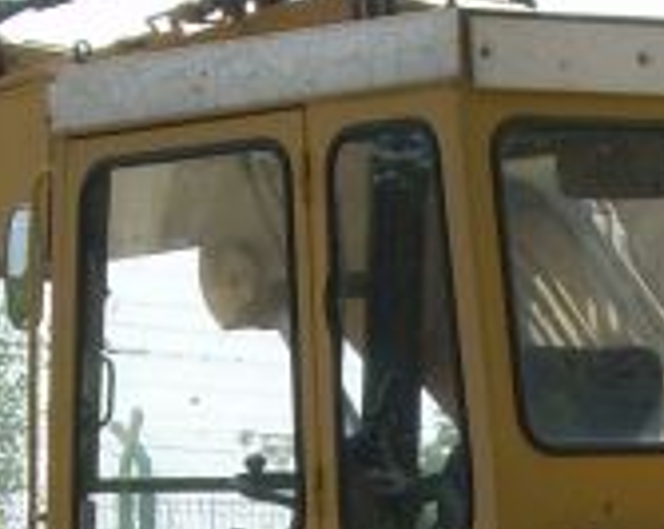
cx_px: 533
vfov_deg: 4.7
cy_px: 855
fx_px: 6336
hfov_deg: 6.0
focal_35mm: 323
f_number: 6.1
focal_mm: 11.8
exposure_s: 1/162
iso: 50
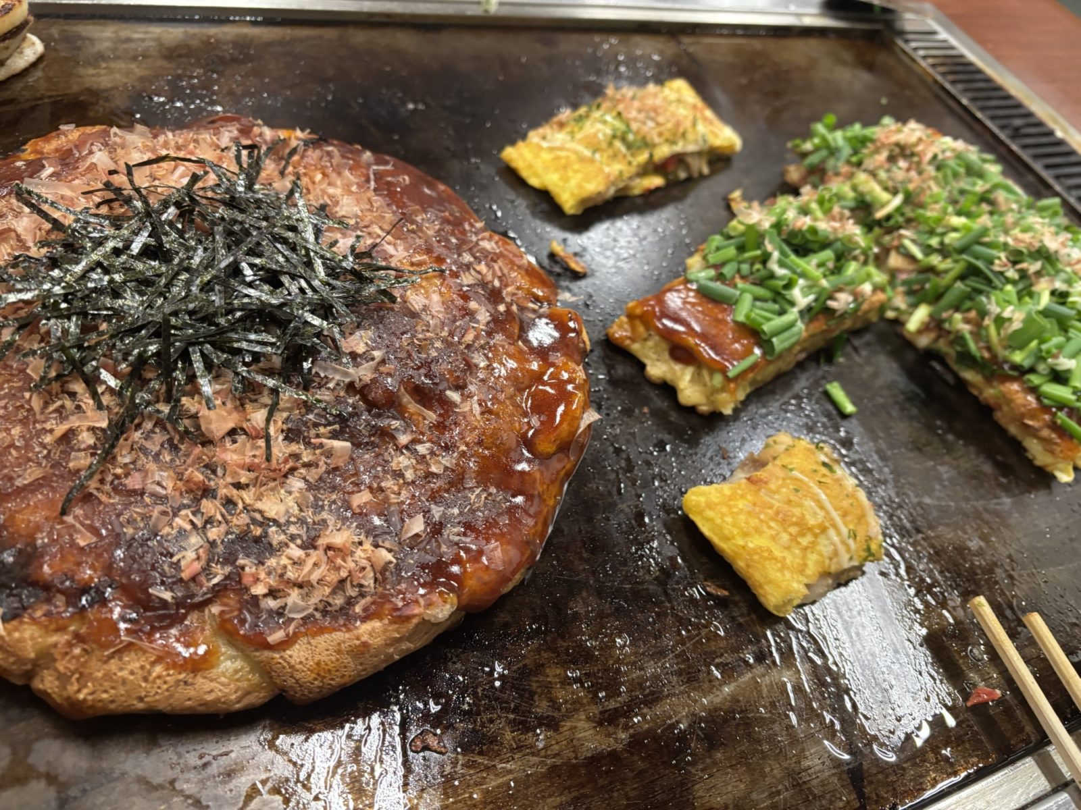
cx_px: 540
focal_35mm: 26
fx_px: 812
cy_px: 405
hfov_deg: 67.3
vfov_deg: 53.1
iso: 400
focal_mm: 5.96
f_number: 1.6
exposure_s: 1/60
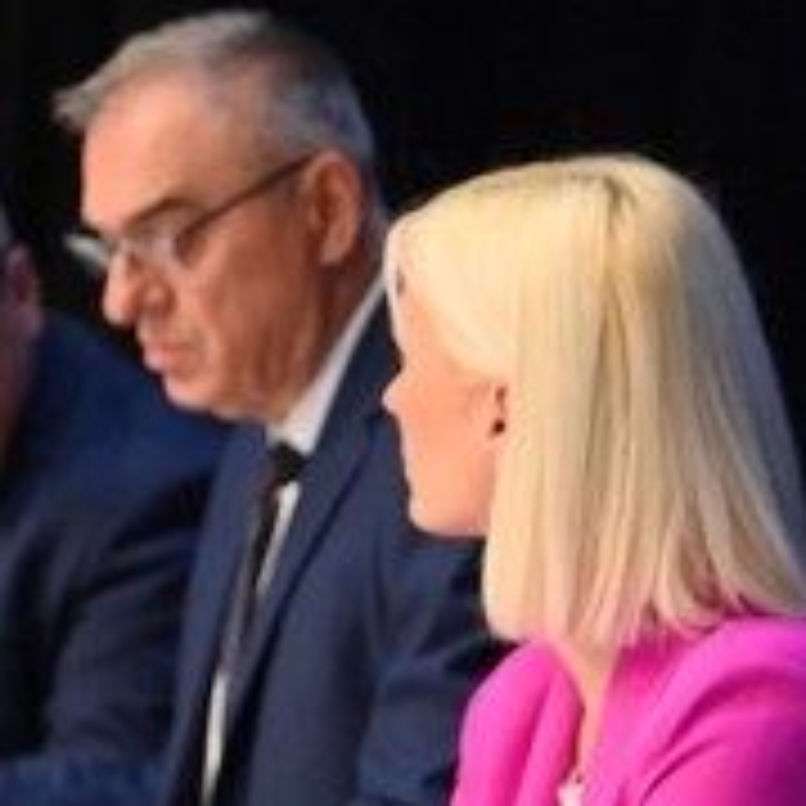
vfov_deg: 10.2
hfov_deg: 10.0
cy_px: 718
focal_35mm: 171
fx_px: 4505
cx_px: 1004
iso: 4000
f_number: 2.8
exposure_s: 1/200
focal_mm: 45
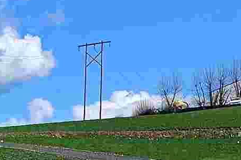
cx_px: -330
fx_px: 1071
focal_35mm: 160
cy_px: 344
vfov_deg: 8.1
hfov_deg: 10.9
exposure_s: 1/1250
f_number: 1.7
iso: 20
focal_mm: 6.3
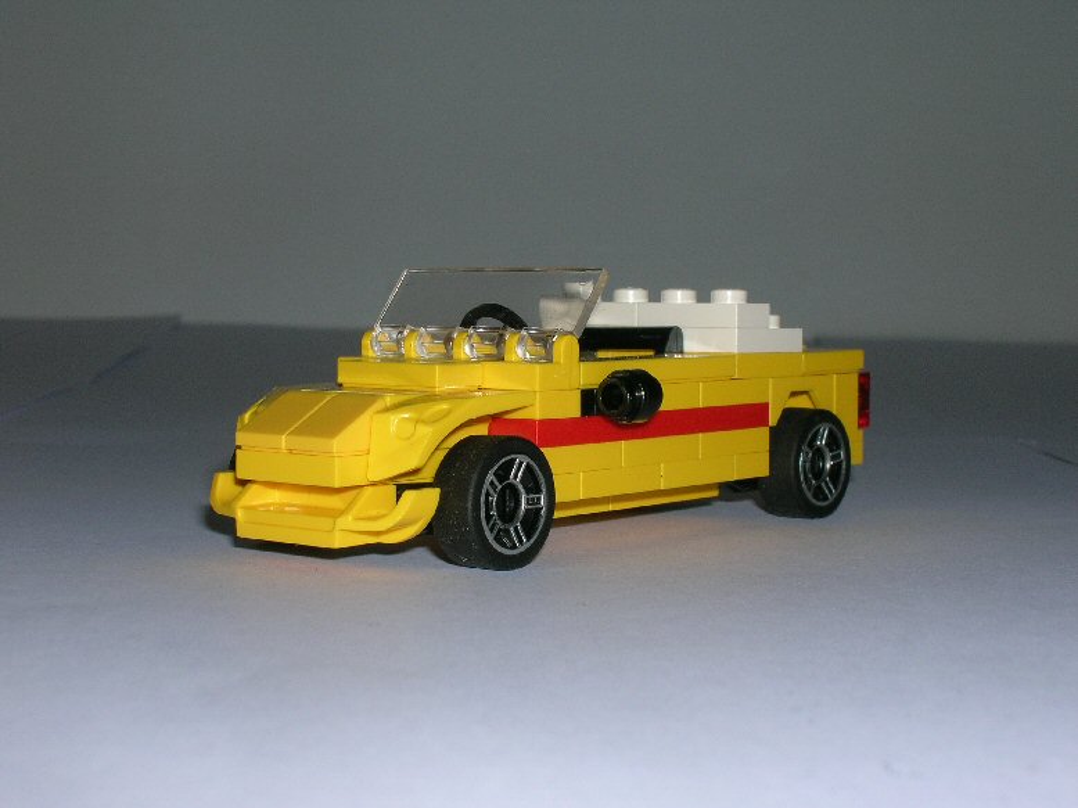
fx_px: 2055
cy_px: 404
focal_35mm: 66
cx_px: 539
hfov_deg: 29.4
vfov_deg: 22.2
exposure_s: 1/60.1
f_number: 6.4
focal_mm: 11
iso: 50
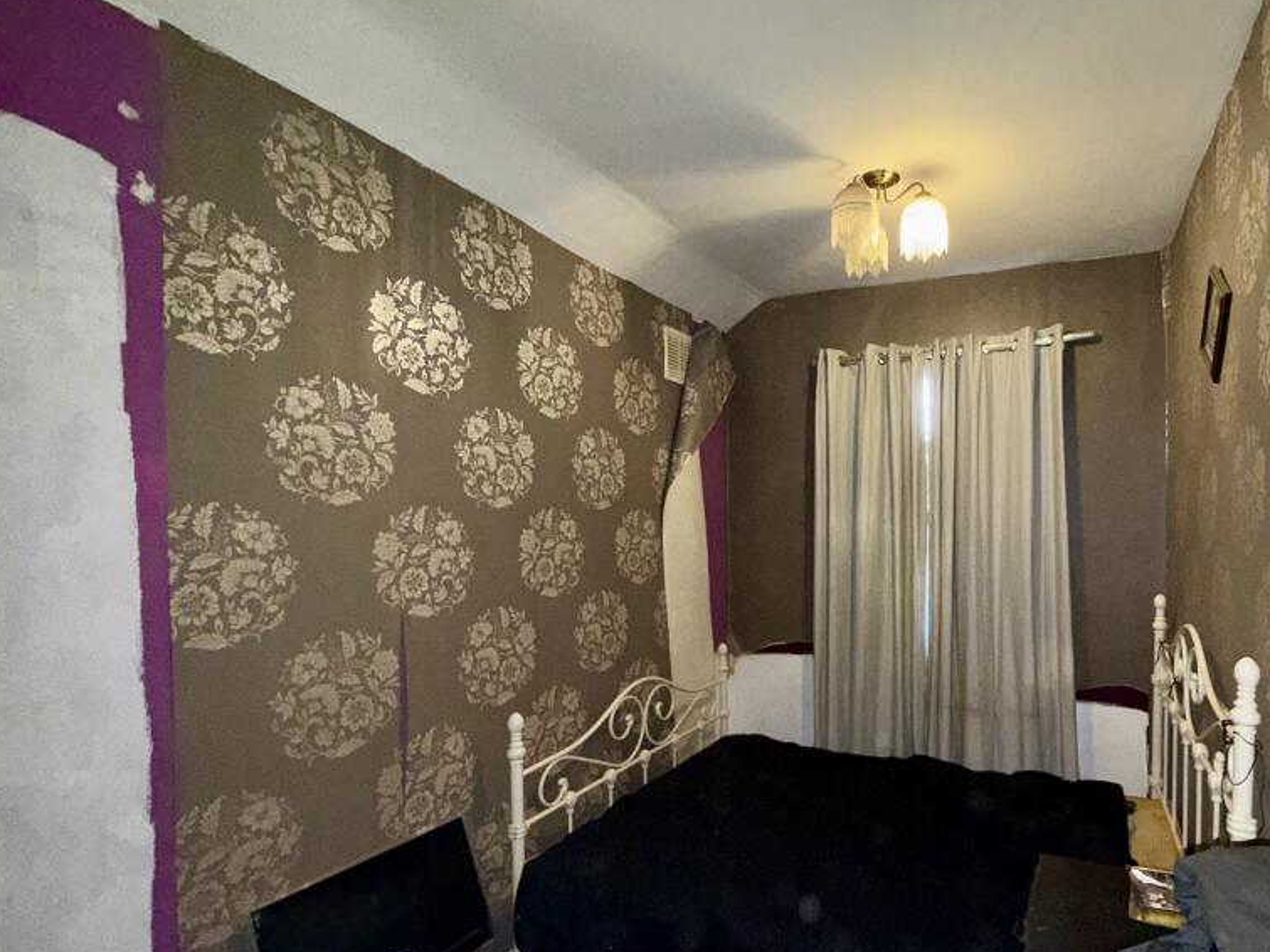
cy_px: 542
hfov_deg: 82.6
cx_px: 814
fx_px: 697
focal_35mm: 19
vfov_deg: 68.3
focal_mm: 2.22
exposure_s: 1/33
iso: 250
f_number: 2.2
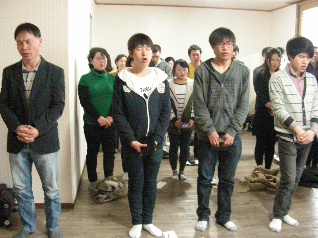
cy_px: 119
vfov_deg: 37.7
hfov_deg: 49.0
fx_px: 349
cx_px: 159
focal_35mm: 38
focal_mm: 6.3
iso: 615
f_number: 3.5
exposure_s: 1/8
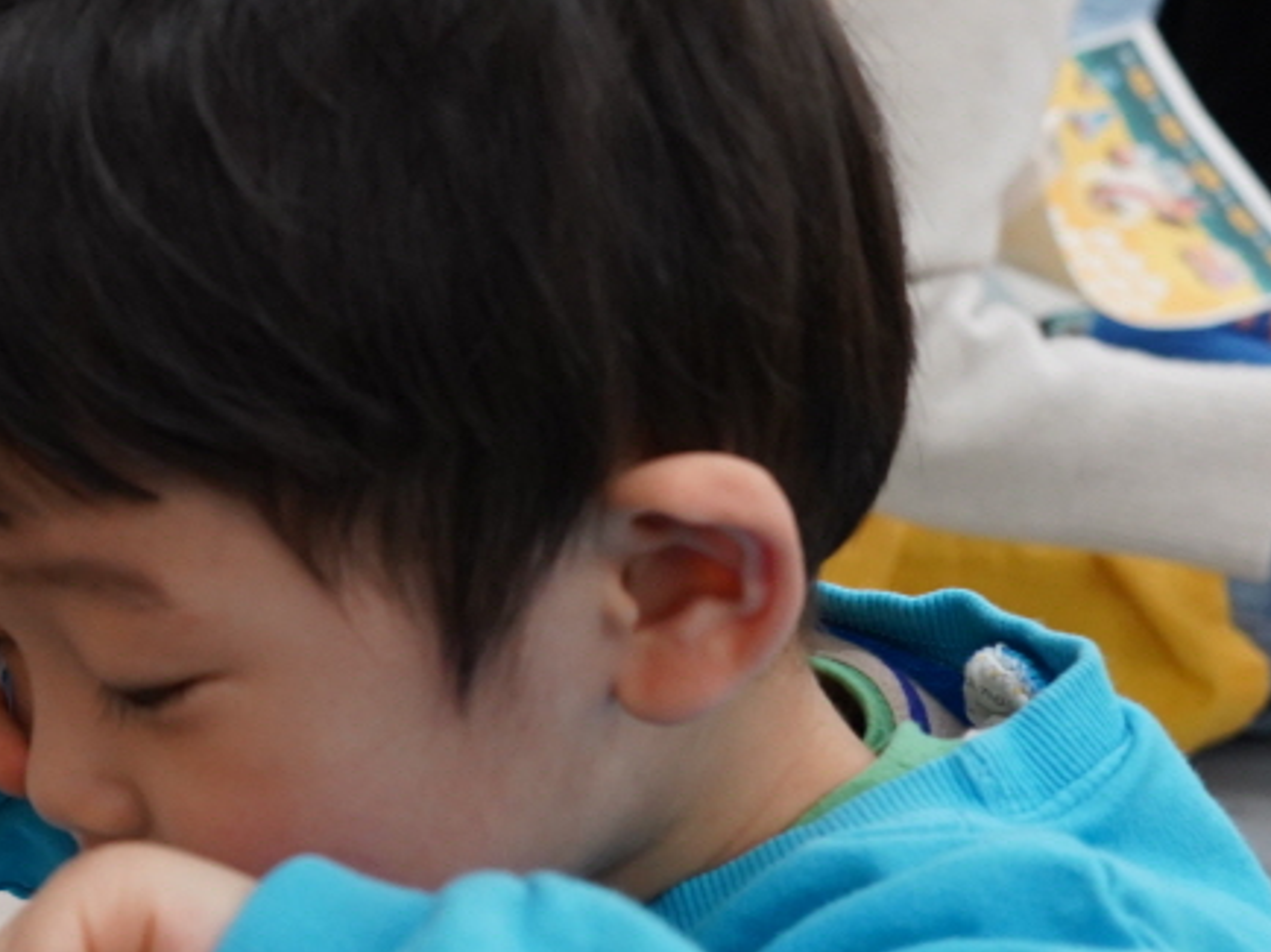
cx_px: -275
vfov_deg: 15.0
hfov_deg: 18.9
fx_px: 3596
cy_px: 283
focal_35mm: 98
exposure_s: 1/100
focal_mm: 34
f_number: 5.6
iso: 2000
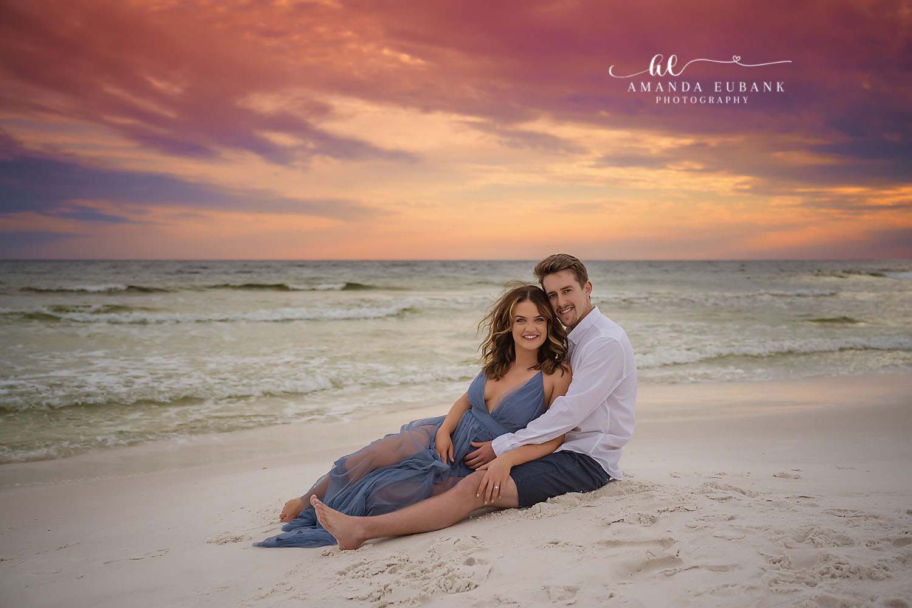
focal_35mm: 37
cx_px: 456
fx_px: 937
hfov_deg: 51.9
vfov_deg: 35.9
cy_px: 304
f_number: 3.2
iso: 500
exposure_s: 1/2500
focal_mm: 37
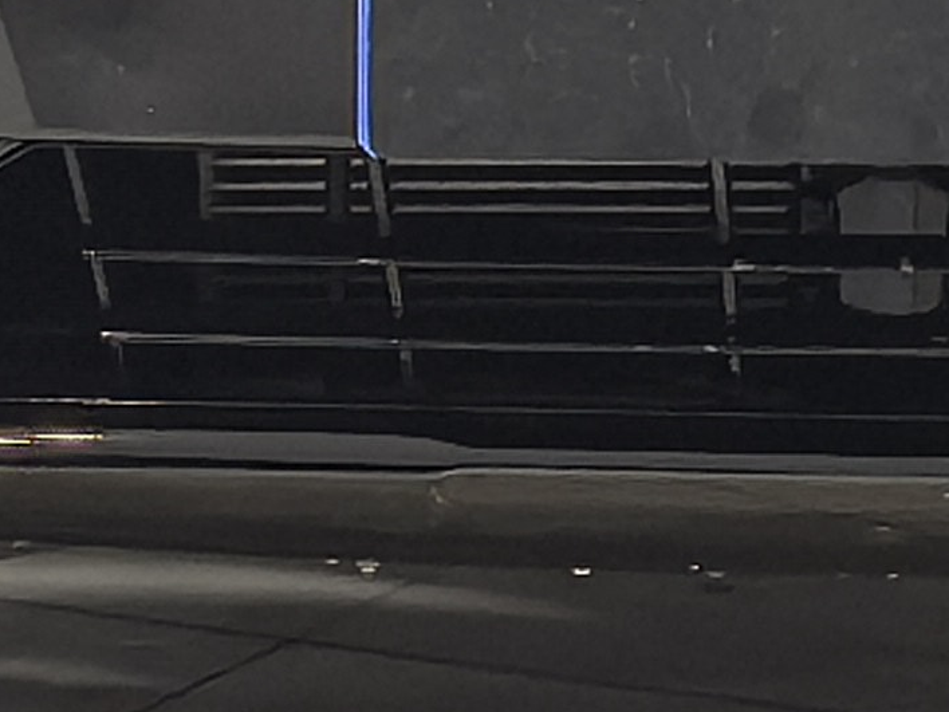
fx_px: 8087
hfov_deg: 6.7
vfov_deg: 4.9
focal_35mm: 295
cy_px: -744
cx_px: 595
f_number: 1.4
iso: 250
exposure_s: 1/100
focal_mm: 6.98
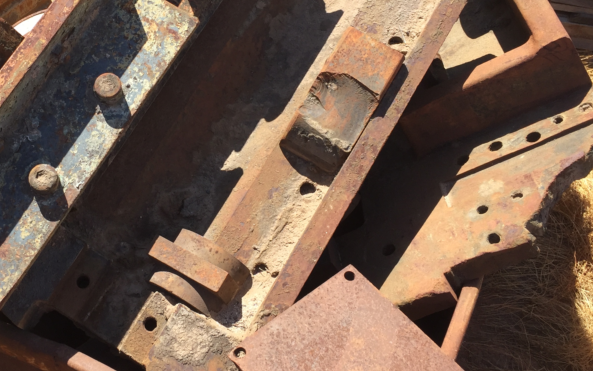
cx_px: 183
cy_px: 128
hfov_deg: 40.4
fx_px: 792
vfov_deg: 26.2
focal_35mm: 49
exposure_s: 1/942
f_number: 2.2
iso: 32
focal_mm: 4.15
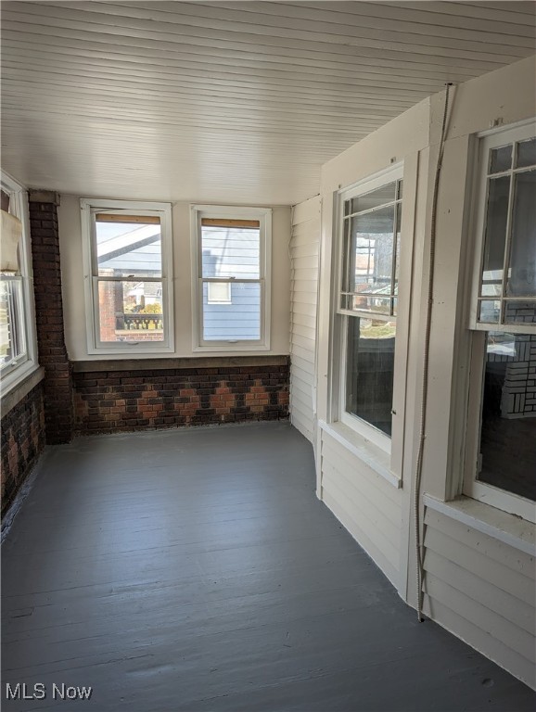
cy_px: 356
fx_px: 494
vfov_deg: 71.5
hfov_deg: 56.9
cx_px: 268
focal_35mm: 24
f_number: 1.85
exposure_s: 1/332
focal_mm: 6.81
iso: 35
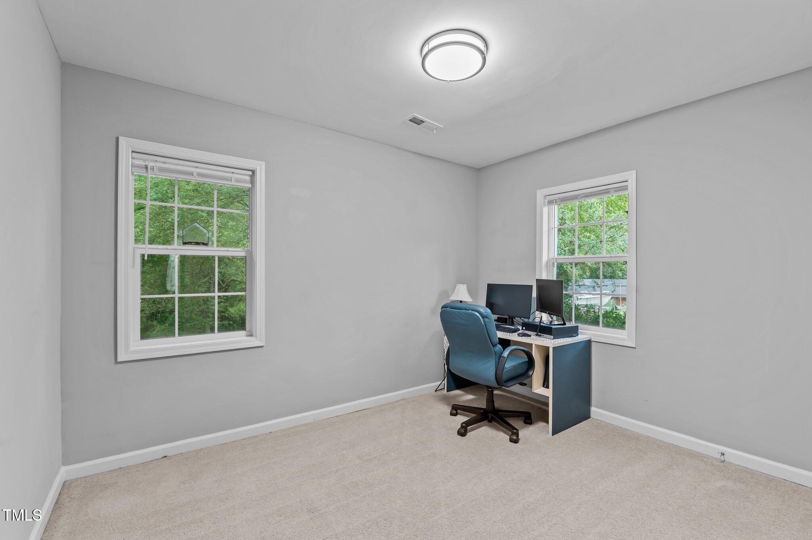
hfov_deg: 100.4
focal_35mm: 15
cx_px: 406
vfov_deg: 77.2
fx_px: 338
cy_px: 270
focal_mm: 15
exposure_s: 1/3
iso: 400
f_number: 6.3
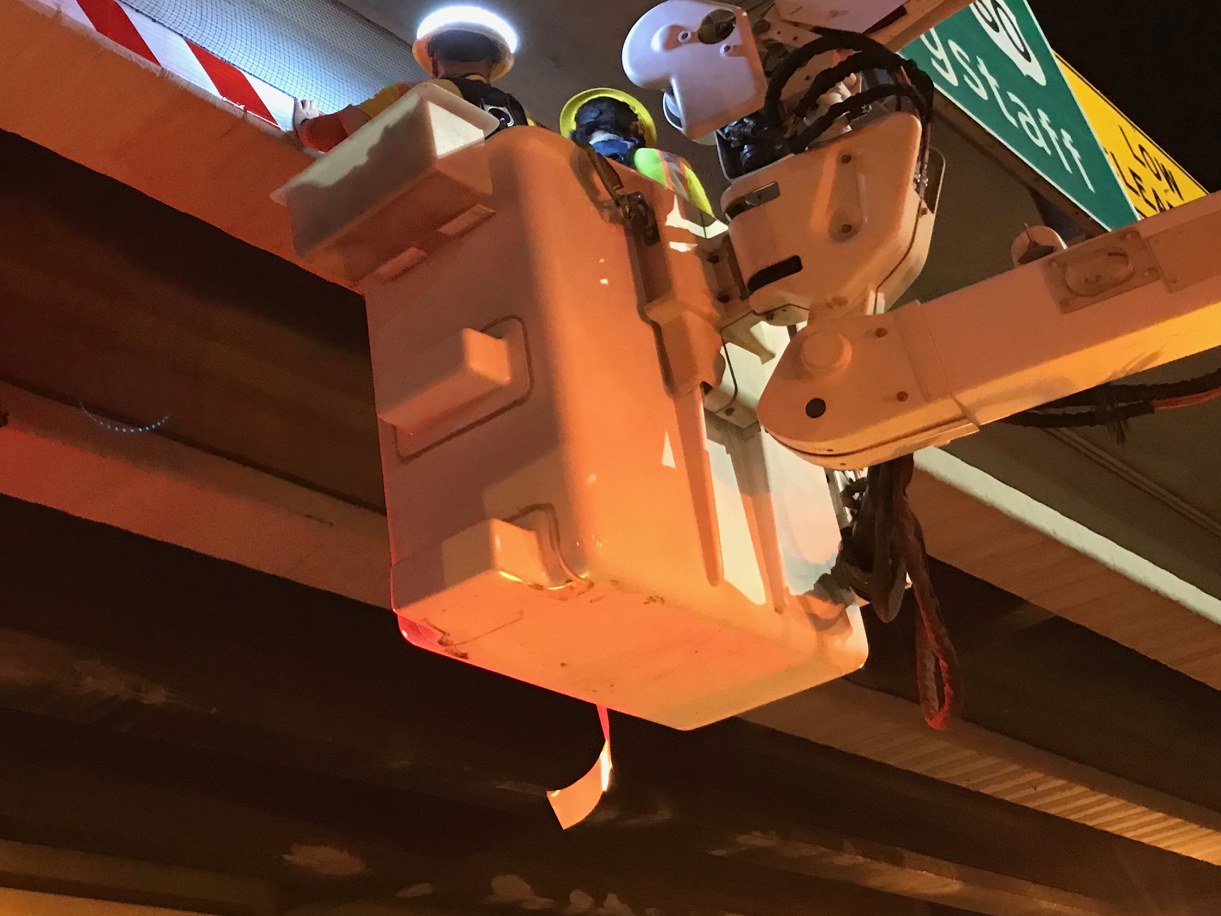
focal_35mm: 45
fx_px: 1587
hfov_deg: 40.8
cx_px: 300
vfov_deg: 31.6
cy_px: 233
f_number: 1.8
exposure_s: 1/5
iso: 100
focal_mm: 3.99
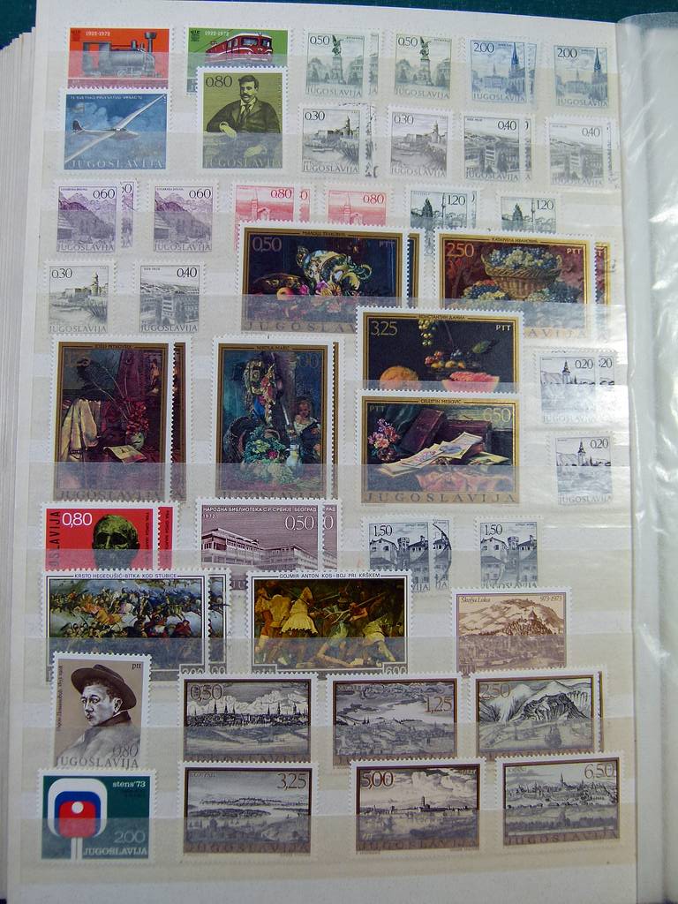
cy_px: 452
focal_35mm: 34
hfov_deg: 41.8
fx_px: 888
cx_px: 339
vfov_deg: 54.0
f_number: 3.6
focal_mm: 6.2
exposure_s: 1/125
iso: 100
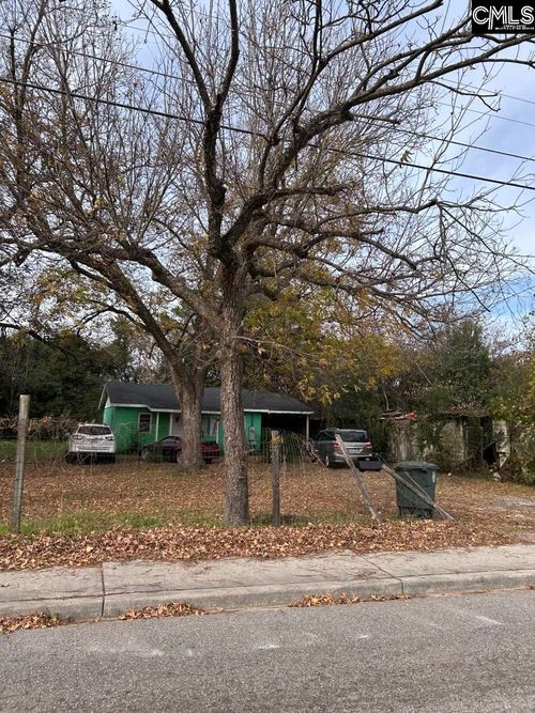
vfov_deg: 67.3
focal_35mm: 26
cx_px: 268
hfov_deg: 53.0
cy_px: 356
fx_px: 536
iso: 50
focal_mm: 5.7
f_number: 1.5
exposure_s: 1/1724
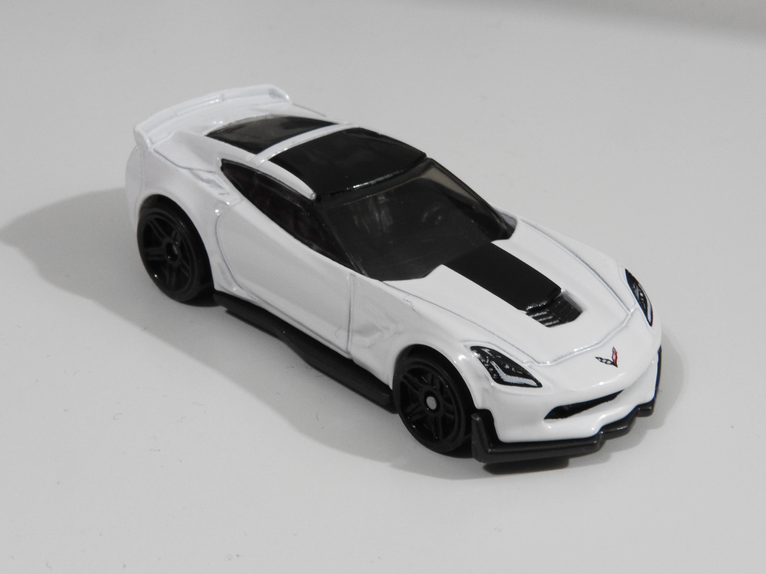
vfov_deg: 21.0
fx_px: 1549
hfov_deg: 27.8
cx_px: 383
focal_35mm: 70
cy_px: 287
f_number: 8
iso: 500
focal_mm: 12.5
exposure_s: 1/10
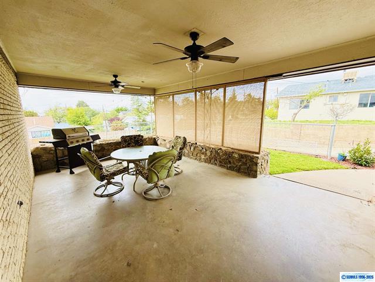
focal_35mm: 14
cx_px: 188
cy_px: 141
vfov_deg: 85.7
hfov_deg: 102.1
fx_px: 152
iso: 64
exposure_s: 1/336
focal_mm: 2.22
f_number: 2.2
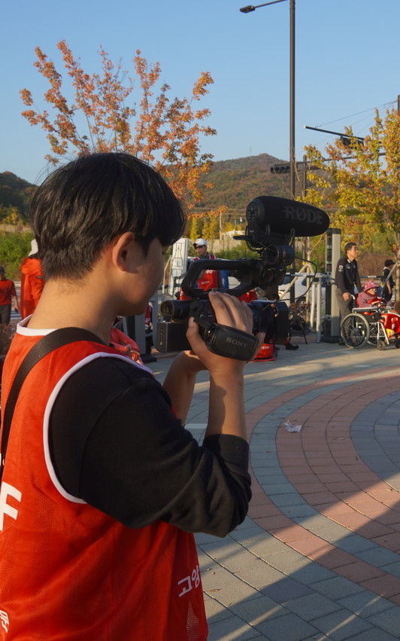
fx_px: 802
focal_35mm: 46
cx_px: 325
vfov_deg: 43.5
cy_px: 320
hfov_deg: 27.4
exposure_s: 1/500
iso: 100
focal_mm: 20
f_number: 4.5
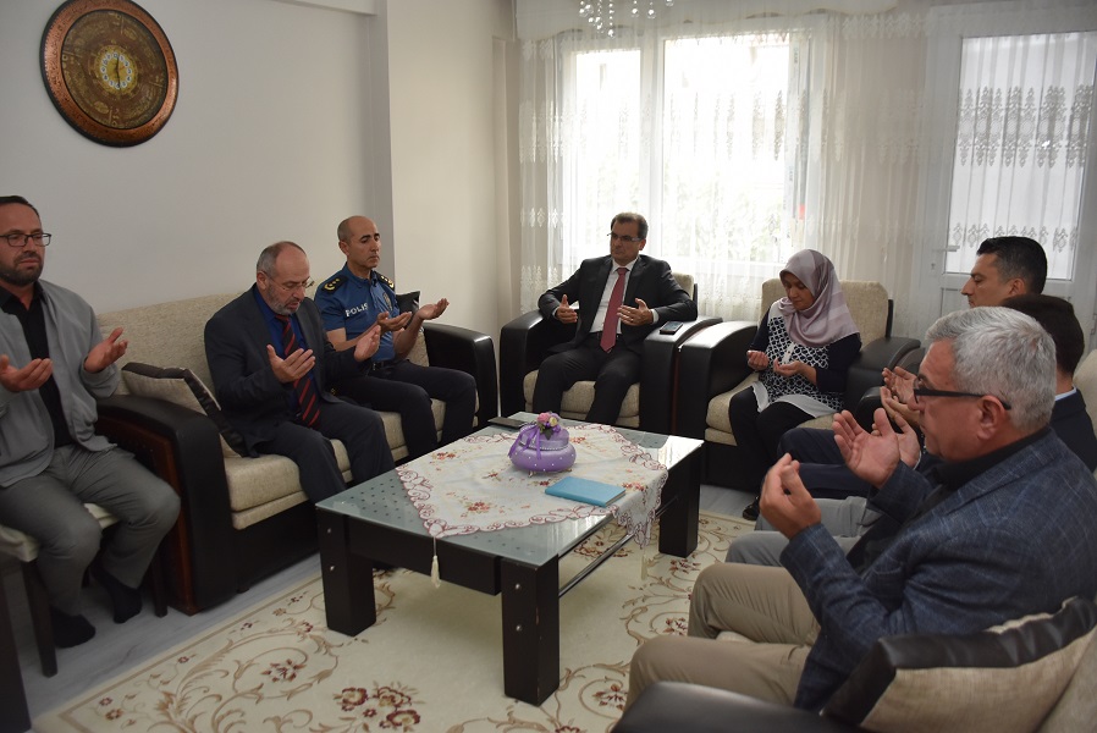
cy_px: 366
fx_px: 823
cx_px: 548
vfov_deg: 48.0
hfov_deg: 67.3
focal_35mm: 27
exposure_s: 1/60
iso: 1000
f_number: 4
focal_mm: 18
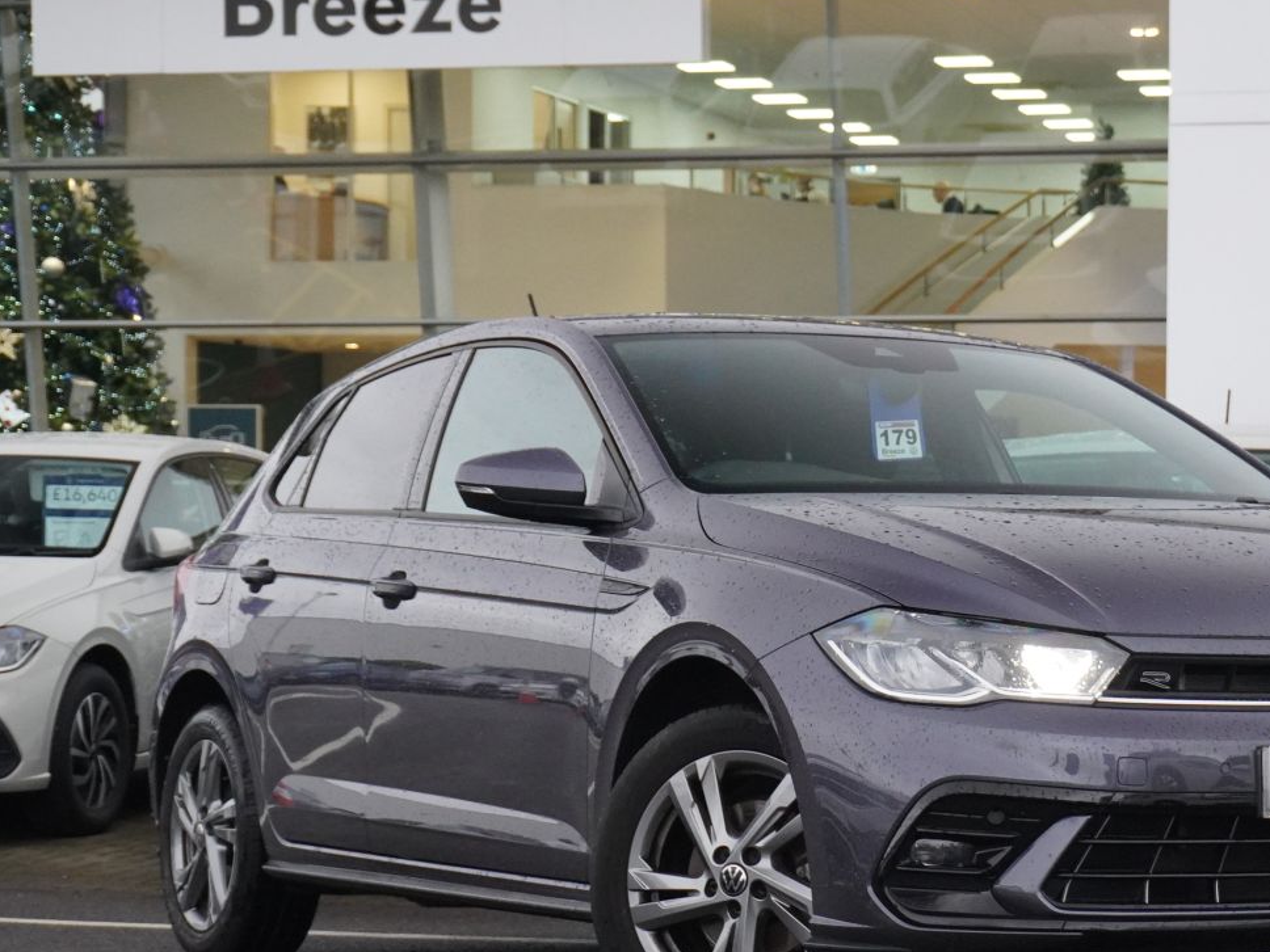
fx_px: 3669
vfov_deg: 14.8
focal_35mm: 100
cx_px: 922
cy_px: 540
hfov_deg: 19.5
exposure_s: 1/160
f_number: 5.6
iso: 3200
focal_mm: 42
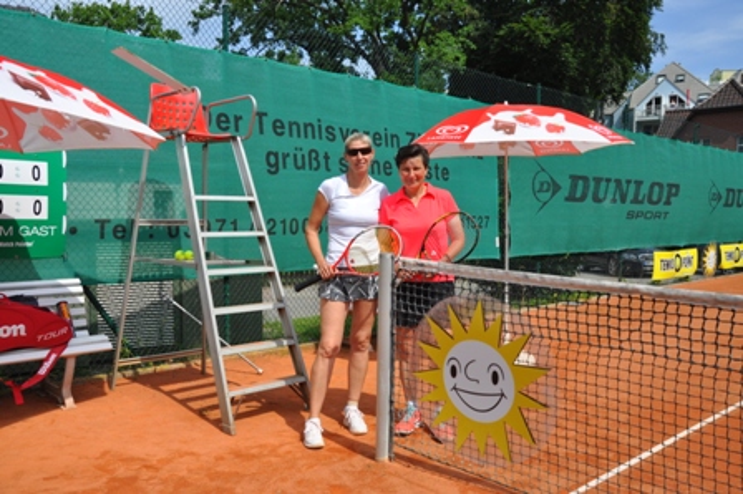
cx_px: 372
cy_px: 247
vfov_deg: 39.9
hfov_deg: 57.3
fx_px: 681
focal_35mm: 33
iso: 400
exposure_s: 1/1600
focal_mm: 22
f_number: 7.1
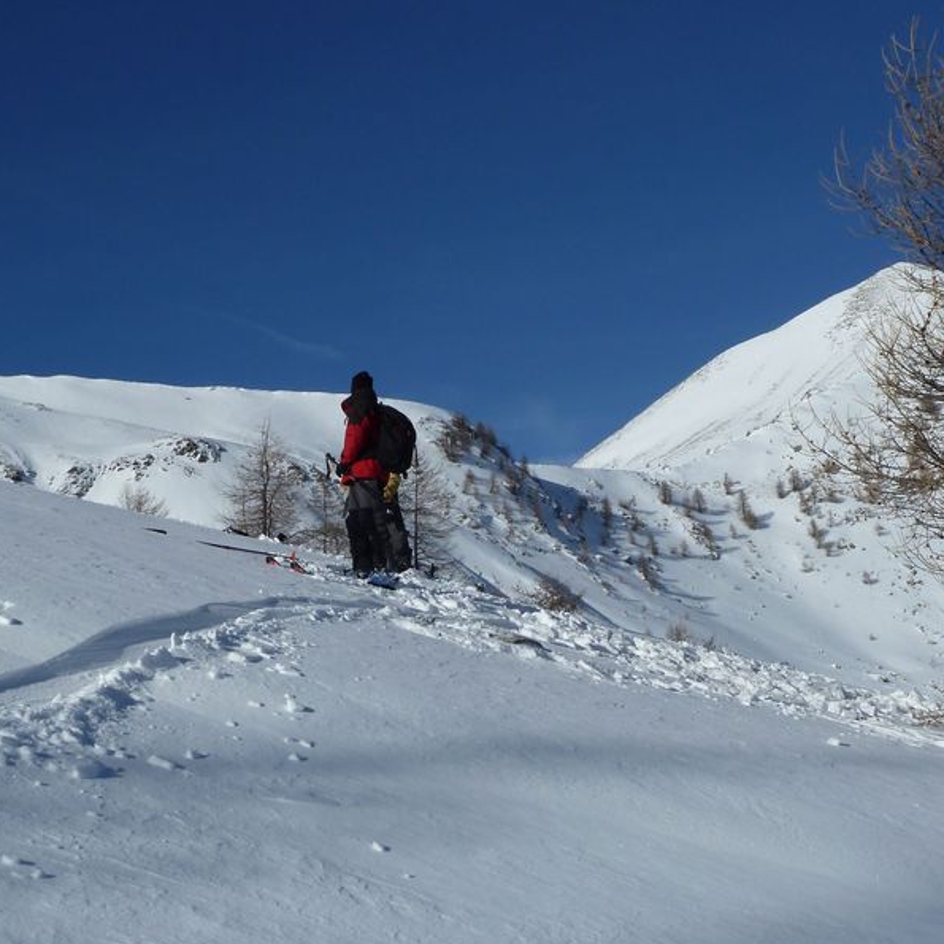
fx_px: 1759
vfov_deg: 30.0
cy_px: 474
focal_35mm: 57
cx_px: 424
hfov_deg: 30.0
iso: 80
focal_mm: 7.9
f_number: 5.6
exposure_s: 1/1000
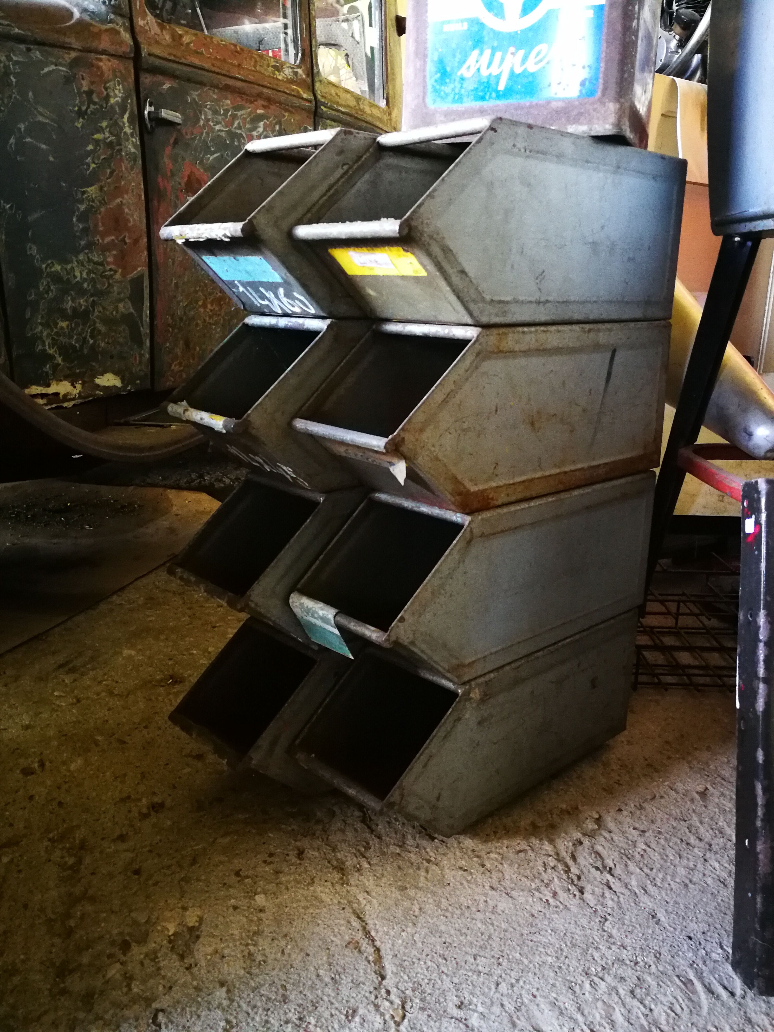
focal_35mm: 27
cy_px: 516
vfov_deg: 65.3
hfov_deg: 51.4
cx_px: 387
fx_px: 805
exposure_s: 1/16.7
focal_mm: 3.95
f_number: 2.2
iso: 800
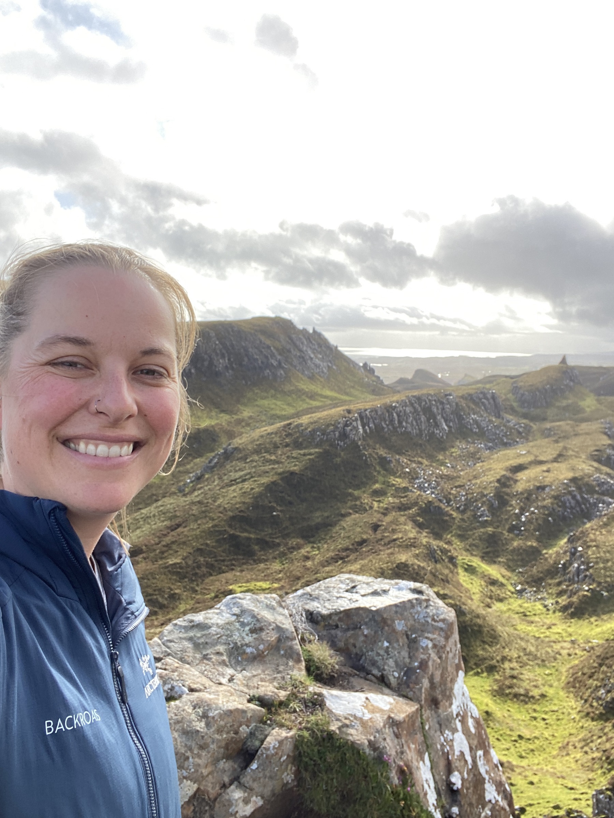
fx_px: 709
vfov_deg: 60.0
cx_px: 307
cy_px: 409
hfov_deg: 46.8
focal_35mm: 30
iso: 25
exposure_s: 1/378
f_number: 2.2
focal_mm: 2.71
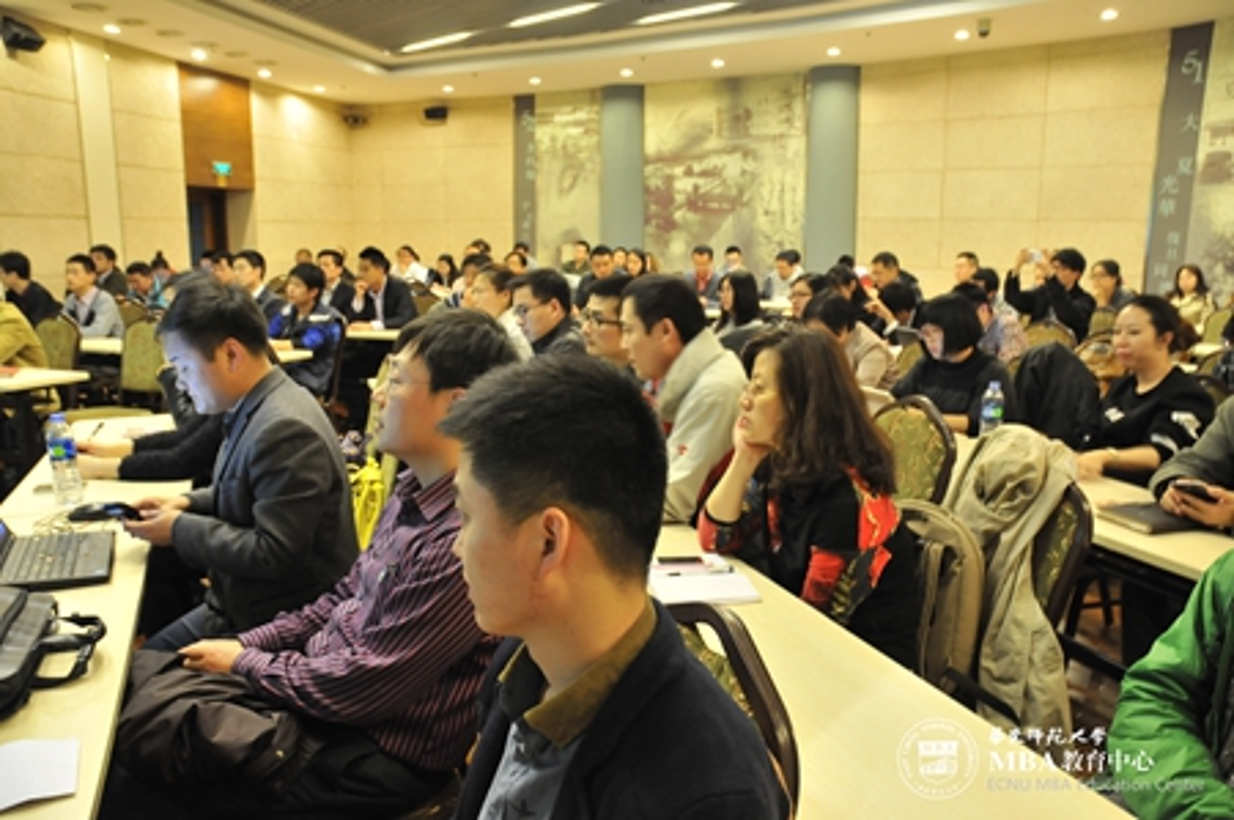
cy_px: 410
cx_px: 617
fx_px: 924
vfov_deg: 47.8
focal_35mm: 27
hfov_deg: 67.4
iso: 800
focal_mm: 18
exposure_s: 1/5
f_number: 5
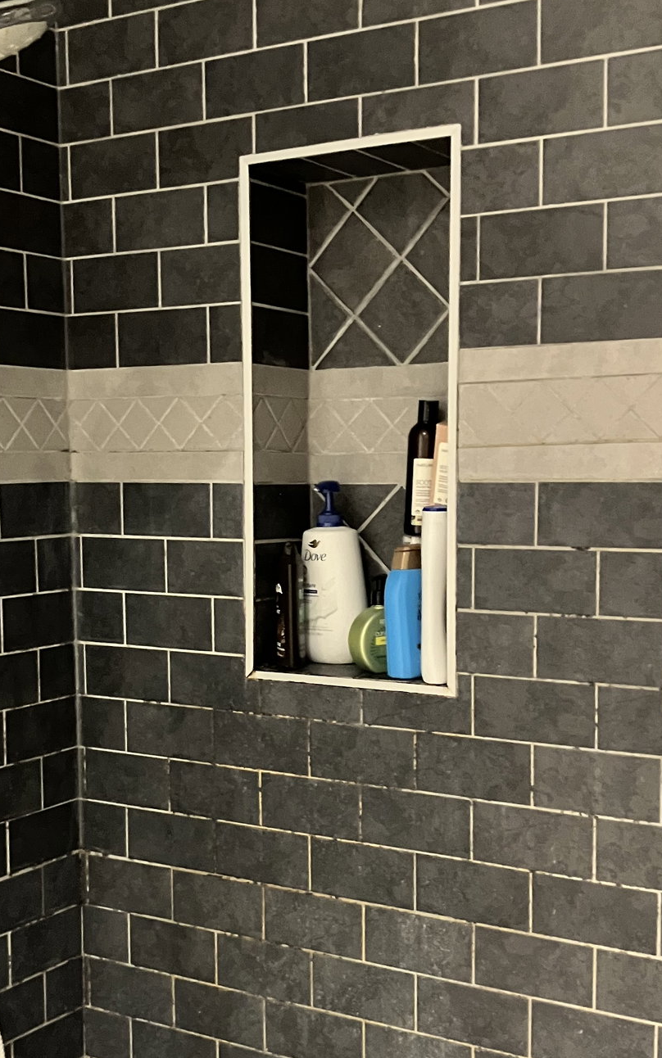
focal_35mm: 49
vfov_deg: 40.9
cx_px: 265
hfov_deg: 26.3
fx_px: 1414
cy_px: 609
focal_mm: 3.99
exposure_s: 1/20
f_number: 1.8
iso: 640
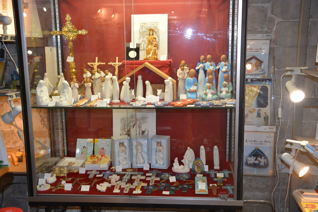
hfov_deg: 46.4
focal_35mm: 42
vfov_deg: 31.9
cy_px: 106
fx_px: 371
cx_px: 159
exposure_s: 1/60
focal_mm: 28
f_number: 4
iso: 560
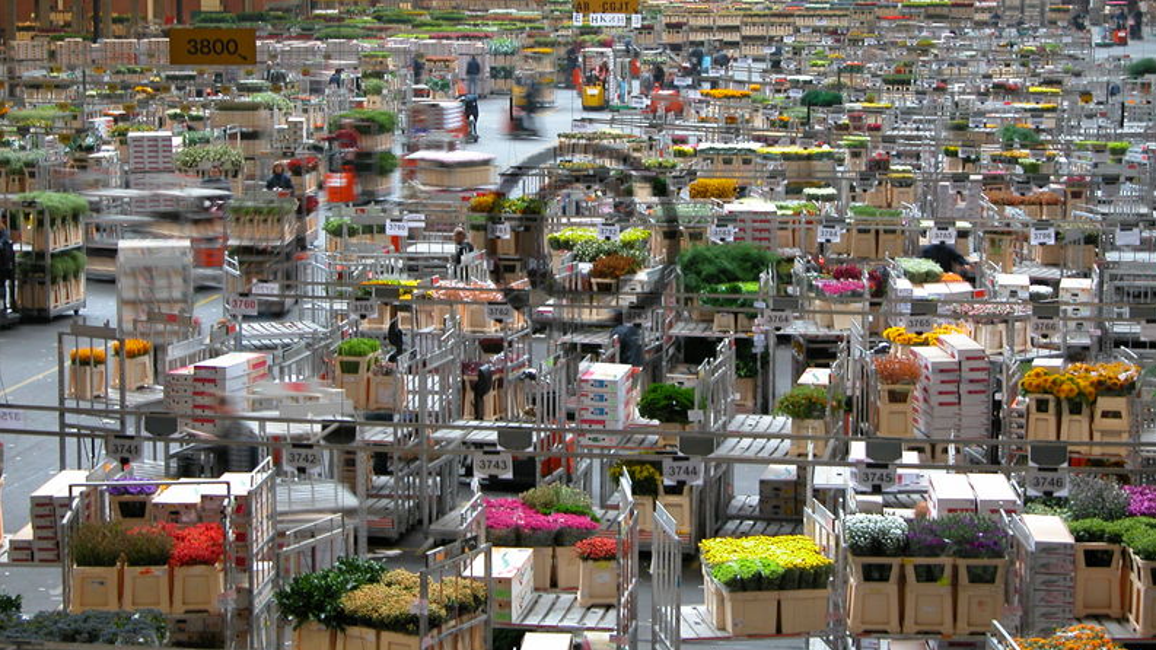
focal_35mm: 89
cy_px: 239
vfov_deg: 13.6
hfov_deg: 23.9
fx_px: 2728
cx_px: 582
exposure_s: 1/4.1
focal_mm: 21
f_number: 3.5
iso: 123
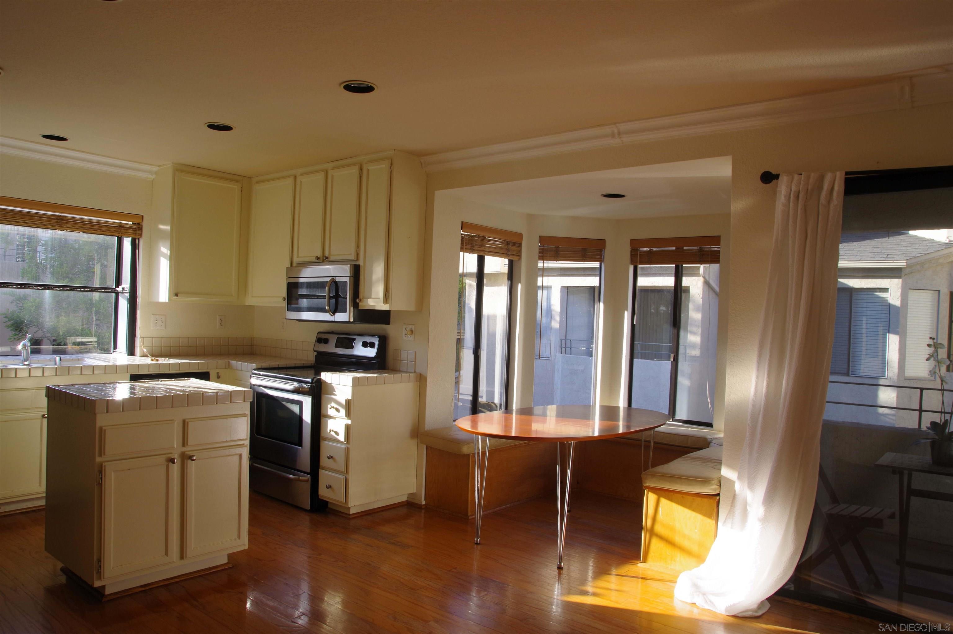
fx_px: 661
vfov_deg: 51.2
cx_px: 476
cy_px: 317
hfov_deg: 71.6
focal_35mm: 25
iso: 400
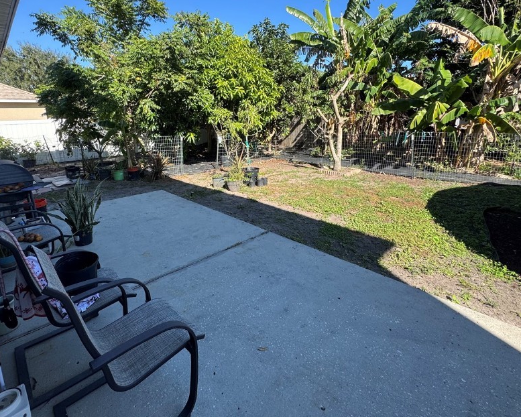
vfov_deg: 73.2
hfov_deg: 86.2
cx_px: 243
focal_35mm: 18
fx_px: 278
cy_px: 171
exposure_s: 1/525
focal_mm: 2.22
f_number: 2.2
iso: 40
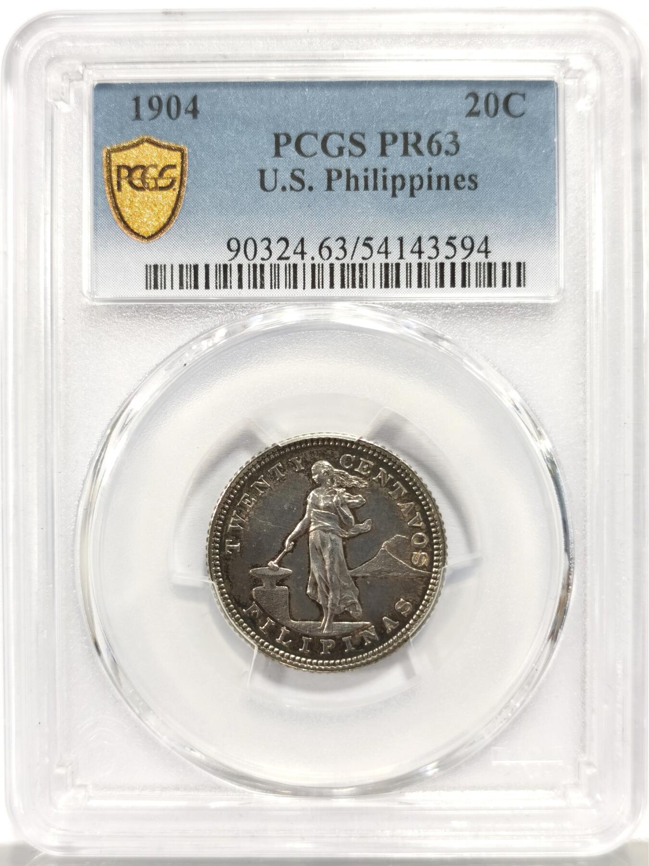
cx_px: 324
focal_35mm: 54
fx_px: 1350
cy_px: 433
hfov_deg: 27.0
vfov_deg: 35.5
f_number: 16
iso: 160
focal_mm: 5.56
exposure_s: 1/100
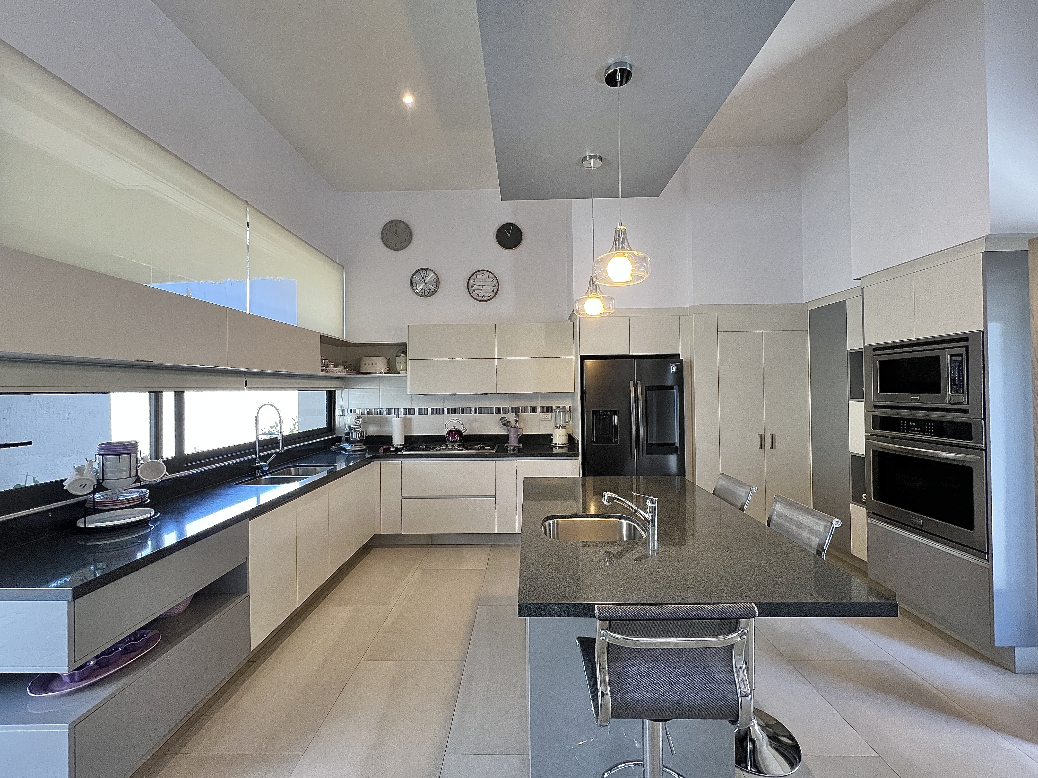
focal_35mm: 13
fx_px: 390
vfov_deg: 89.9
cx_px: 519
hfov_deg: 106.2
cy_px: 389
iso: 200
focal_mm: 1.57
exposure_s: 1/120
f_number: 1.8
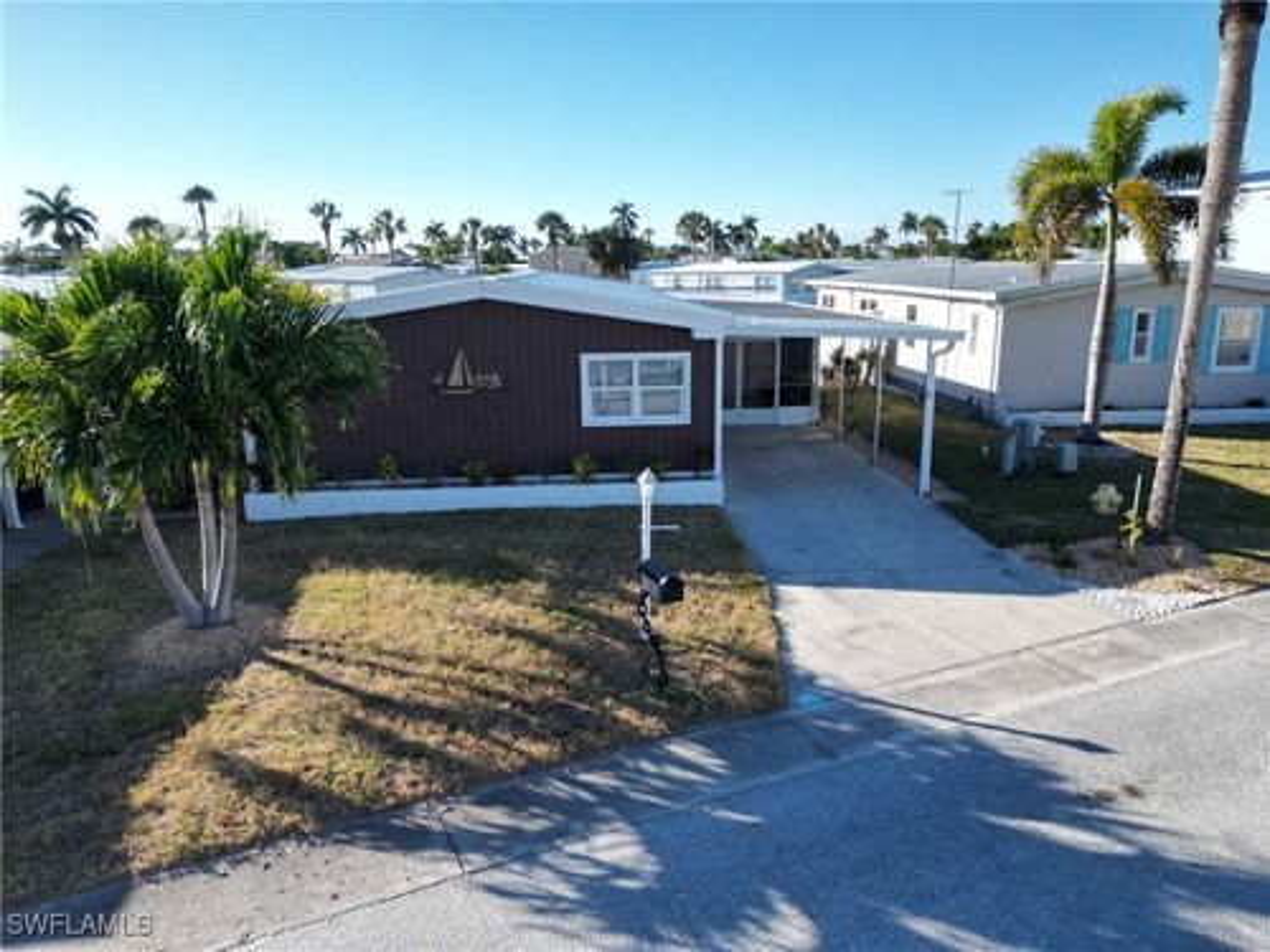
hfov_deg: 71.6
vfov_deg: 56.8
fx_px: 881
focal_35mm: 24
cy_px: 476
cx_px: 635
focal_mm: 6.72
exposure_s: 1/2000
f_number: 1.7
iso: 100
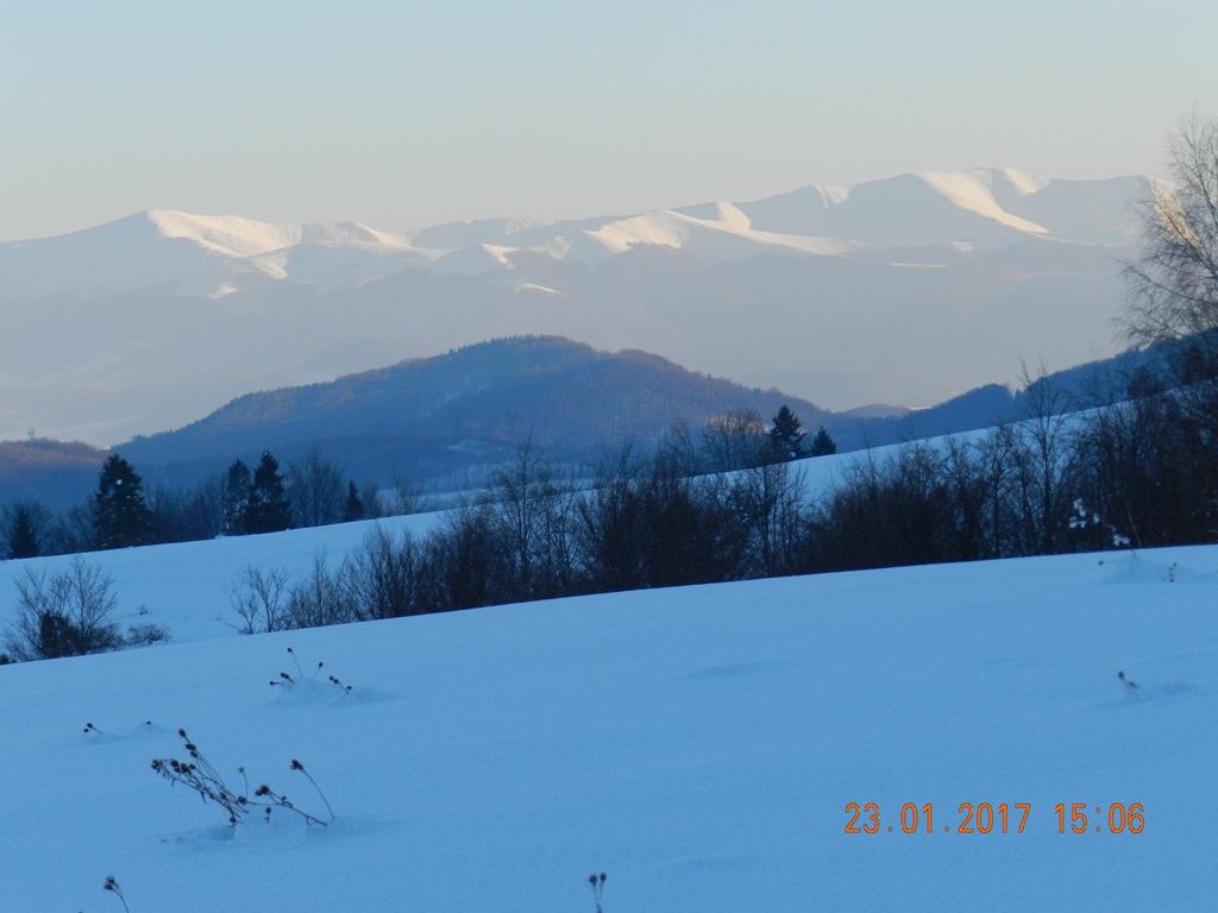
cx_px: 609
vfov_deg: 10.2
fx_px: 5102
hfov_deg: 13.6
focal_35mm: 145
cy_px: 456
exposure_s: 1/400
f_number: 5.1
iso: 160
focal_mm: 25.7
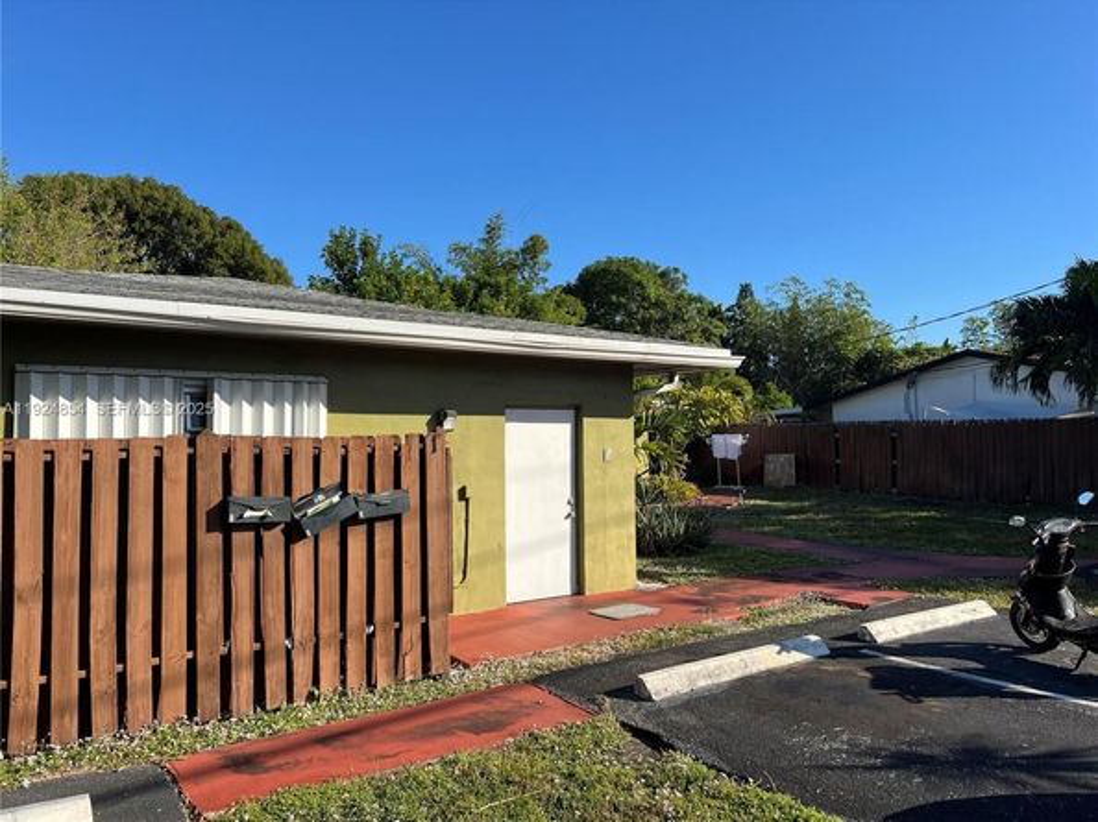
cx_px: 549
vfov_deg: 53.0
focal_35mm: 26
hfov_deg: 67.3
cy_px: 411
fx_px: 824
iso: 50
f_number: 1.5
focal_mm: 5.7
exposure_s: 1/3356
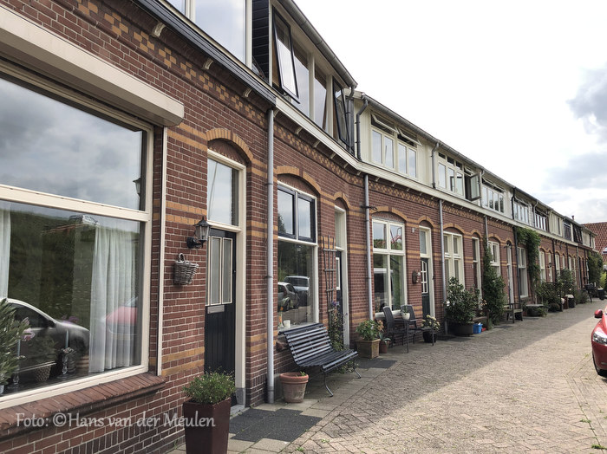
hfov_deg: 63.5
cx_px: 304
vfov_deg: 49.7
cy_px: 227
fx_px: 491
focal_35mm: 28
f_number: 1.8
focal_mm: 3.99
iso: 20
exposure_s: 1/1312
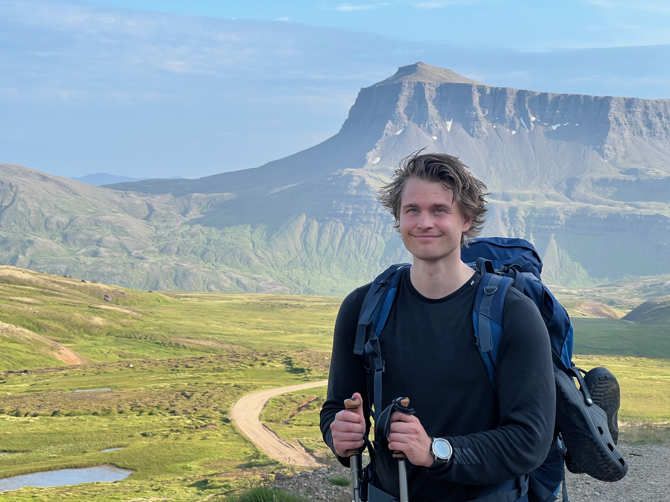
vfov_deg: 19.1
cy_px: 251
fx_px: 1490
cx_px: 335
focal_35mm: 77
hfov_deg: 25.3
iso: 32
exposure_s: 1/219
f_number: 2.8
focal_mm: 9
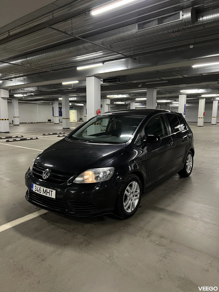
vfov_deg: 67.3
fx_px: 219
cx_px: 110
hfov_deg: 53.1
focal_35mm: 26
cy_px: 146
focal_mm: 5.7
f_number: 1.5
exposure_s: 1/50
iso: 125
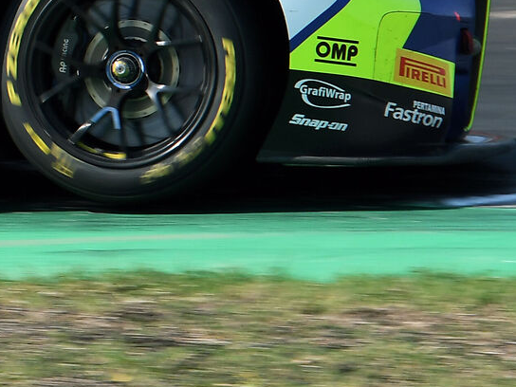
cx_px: -390
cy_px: -337
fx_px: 22777
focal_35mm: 1528
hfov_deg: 1.3
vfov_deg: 1.0
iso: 200
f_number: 8
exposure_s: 1/400
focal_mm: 240
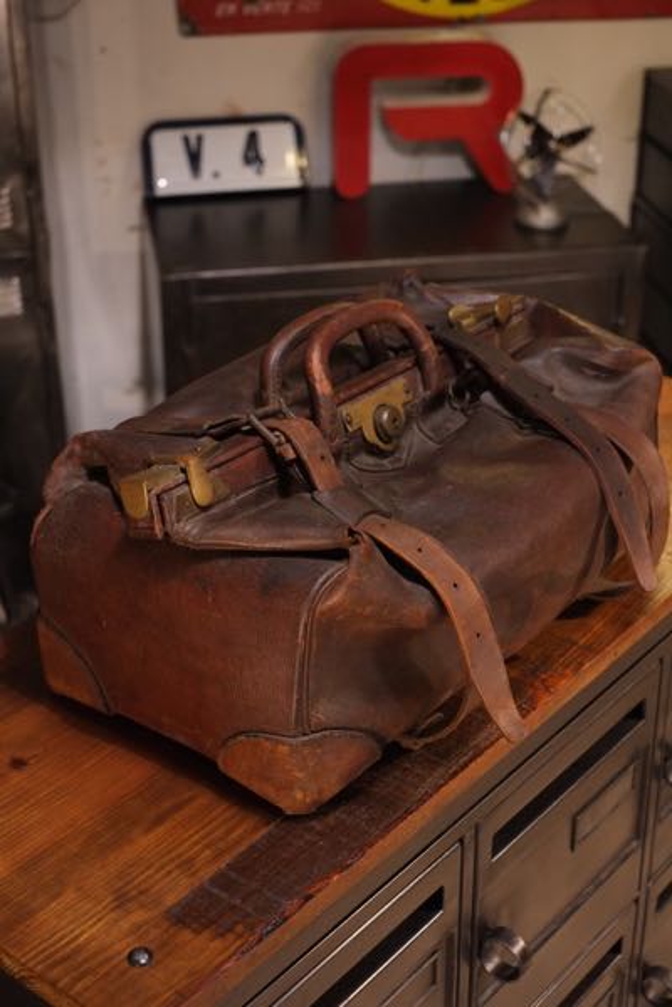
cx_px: 336
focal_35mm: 53
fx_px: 1484
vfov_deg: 37.5
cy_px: 504
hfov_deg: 25.5
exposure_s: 1/125
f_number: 4
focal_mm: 35
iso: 2500
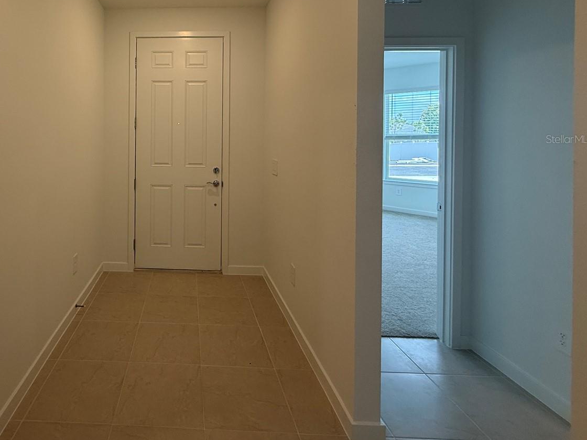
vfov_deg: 63.9
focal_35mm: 20
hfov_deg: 77.9
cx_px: 176
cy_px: 139
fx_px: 339
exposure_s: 1/120
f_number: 2.2
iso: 125
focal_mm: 2.22
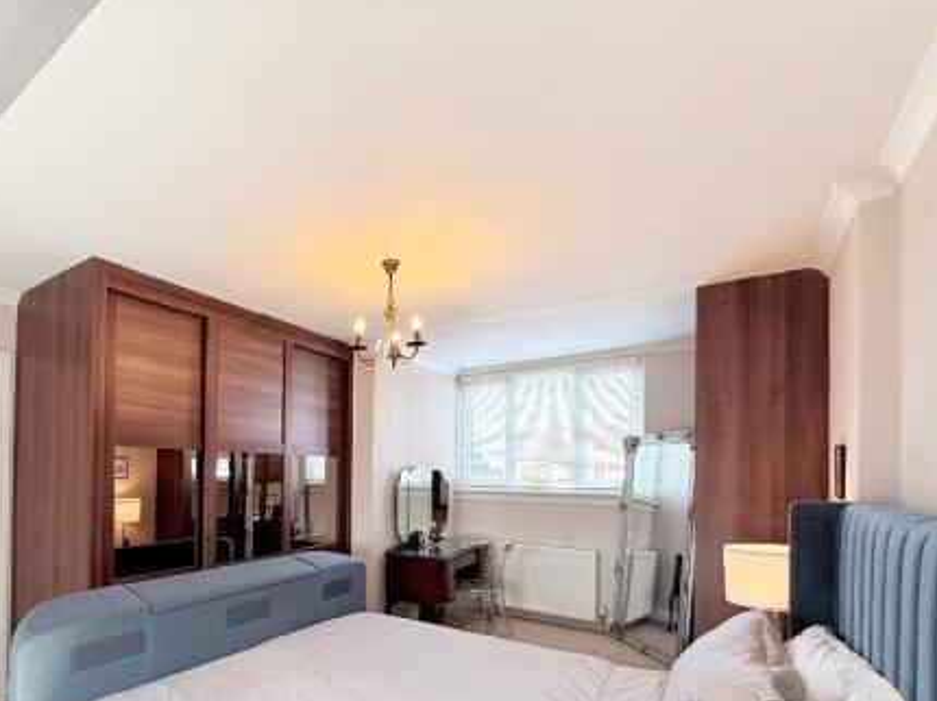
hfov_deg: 82.7
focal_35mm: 19
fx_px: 514
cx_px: 339
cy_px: 467
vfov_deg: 66.8
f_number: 2.2
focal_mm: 2.22
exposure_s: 1/100
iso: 160
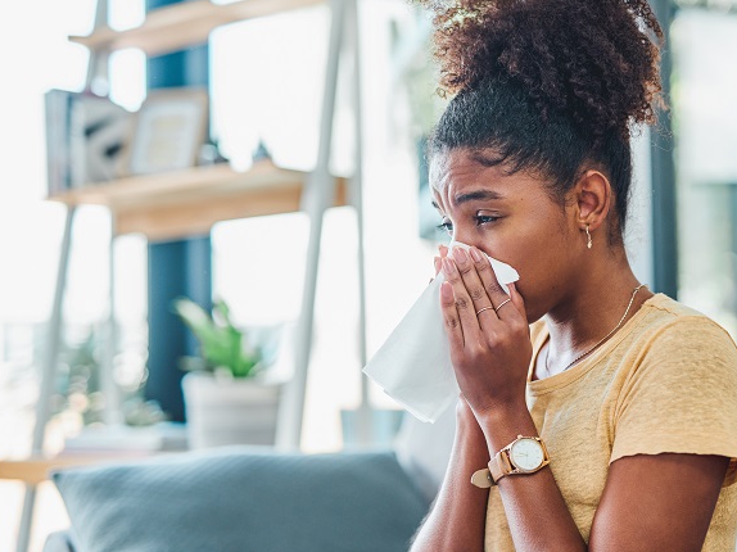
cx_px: 497
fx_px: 1426
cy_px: 293
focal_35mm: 67
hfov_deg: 28.8
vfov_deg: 21.9
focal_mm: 50
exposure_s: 1/100
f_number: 1.8
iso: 250
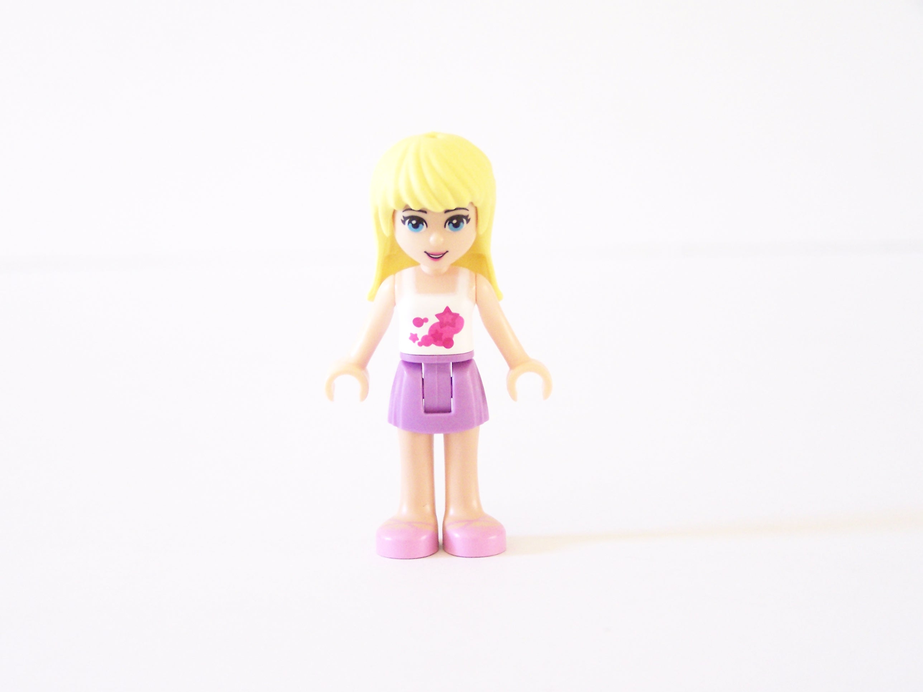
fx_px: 1840
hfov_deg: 28.2
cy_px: 346
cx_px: 462
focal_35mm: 69
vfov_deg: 21.3
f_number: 3.2
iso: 400
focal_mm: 11.5
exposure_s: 1/20
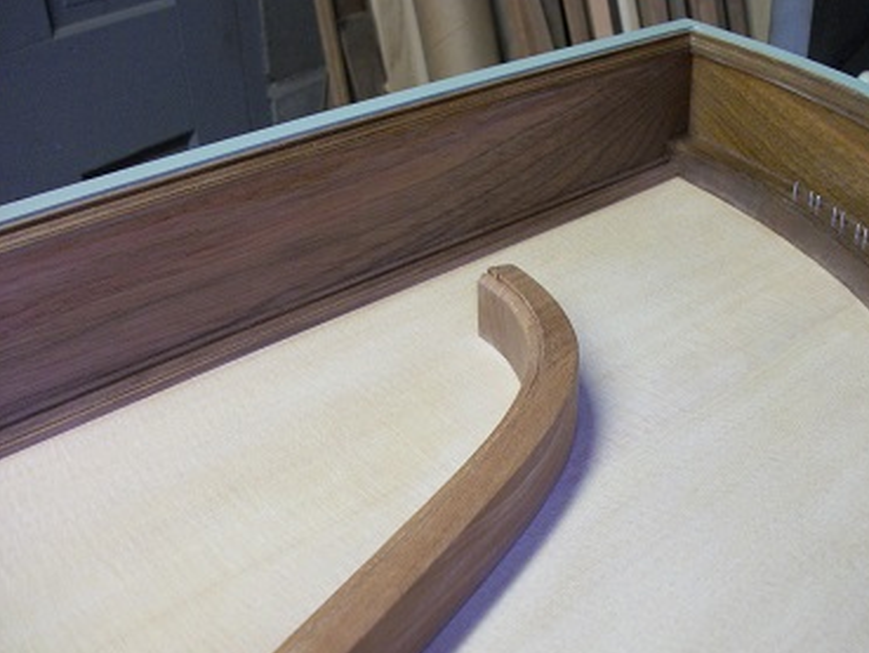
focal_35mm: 39
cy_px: 352
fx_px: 979
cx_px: 528
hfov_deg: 47.5
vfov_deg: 36.8
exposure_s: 1/30
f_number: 2.9
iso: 160
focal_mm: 5.7
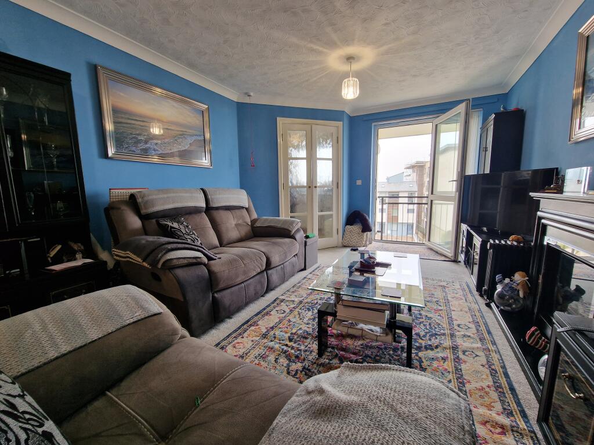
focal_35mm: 13
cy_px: 222
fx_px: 223
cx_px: 297
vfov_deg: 89.9
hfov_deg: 106.2
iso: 80
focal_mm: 2.2
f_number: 2.2
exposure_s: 1/50
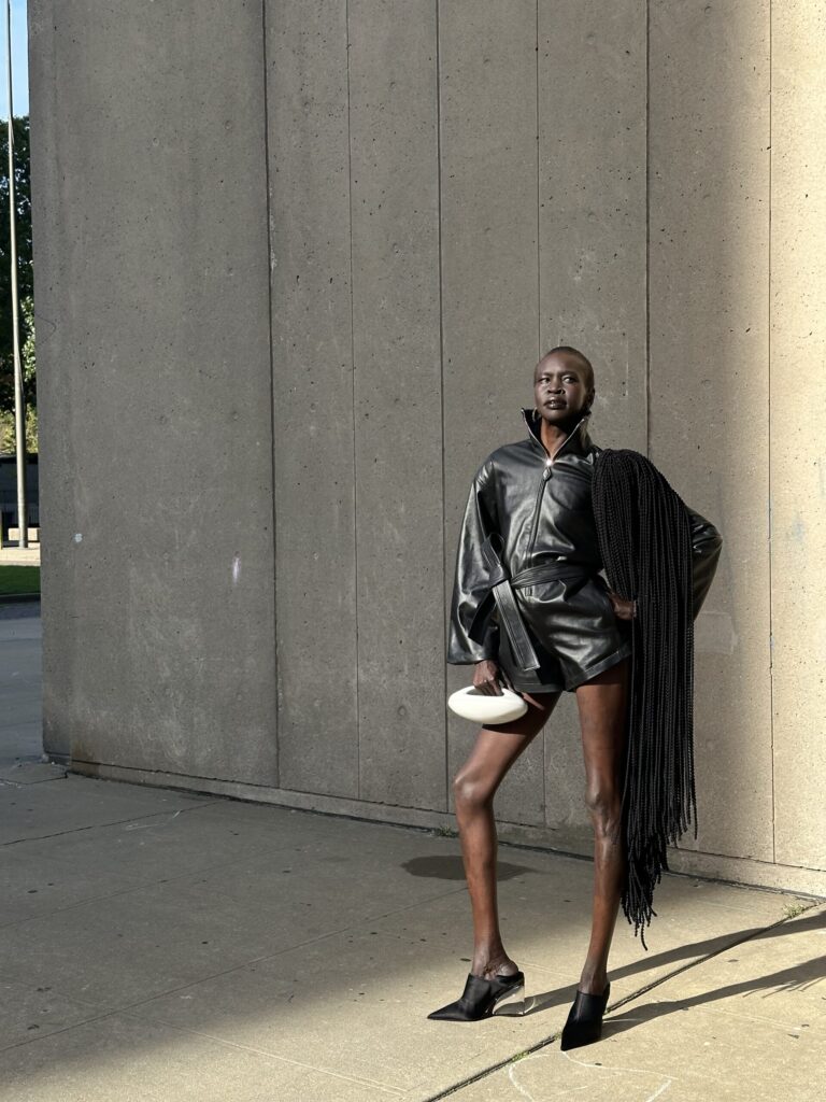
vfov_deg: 39.7
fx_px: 1527
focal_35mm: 48
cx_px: 413
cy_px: 551
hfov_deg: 30.3
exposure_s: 1/980
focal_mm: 6.86
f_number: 1.78
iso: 64
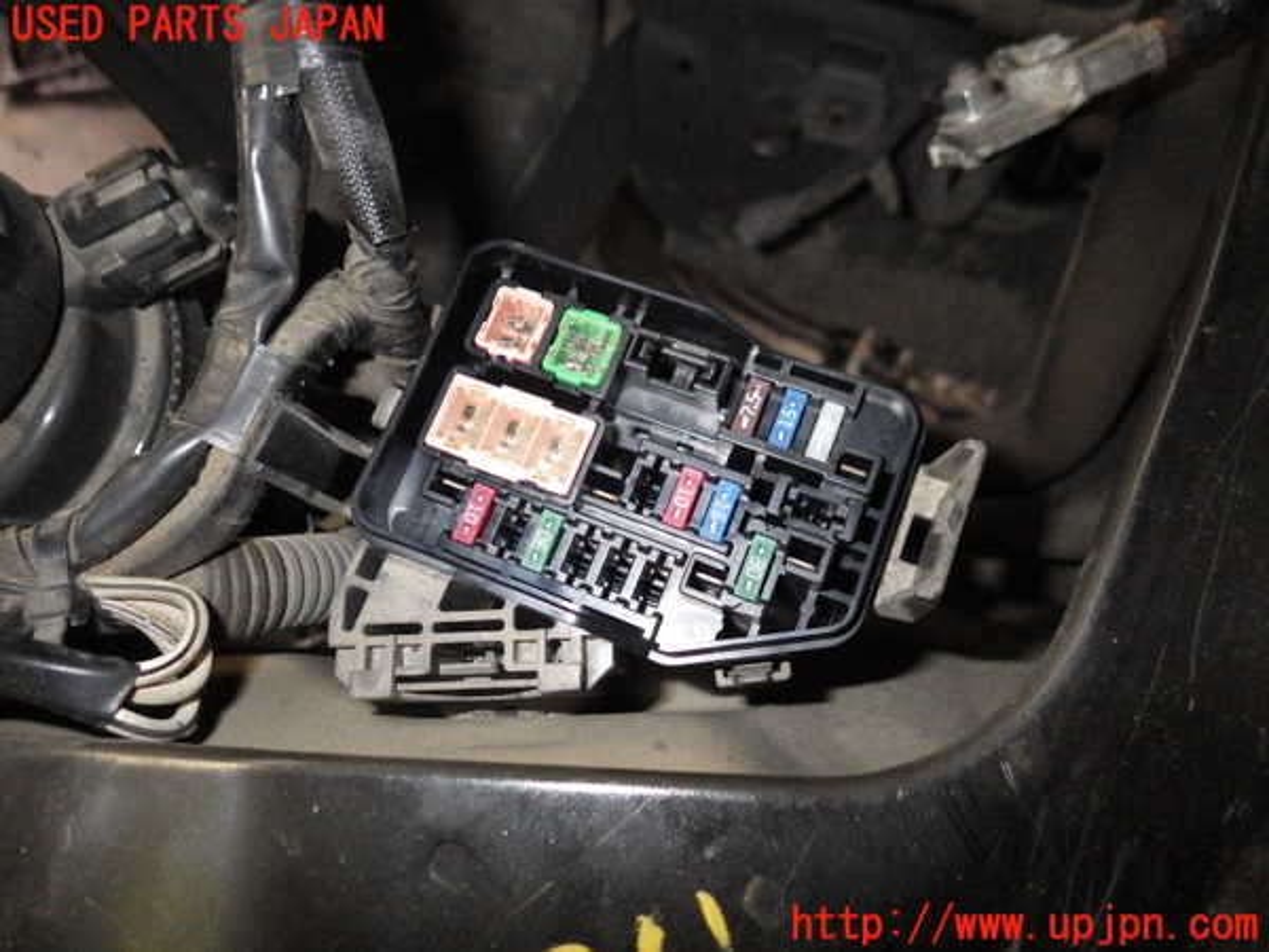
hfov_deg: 69.4
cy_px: 476
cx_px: 634
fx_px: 916
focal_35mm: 25
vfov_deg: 54.9
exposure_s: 1/45
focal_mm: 4.5
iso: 2000
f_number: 5.8
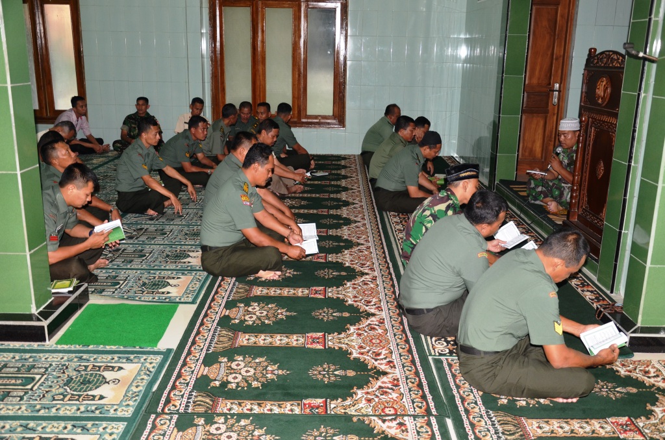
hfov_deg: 57.3
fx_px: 608
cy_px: 220
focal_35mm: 33
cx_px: 332
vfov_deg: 39.8
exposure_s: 1/80
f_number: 4
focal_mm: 22
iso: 400
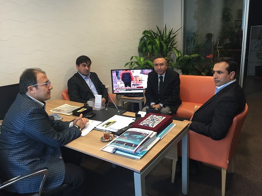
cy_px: 98
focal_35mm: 29
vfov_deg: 48.2
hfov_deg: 61.7
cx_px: 131
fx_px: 219
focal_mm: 4.15
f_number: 2.2
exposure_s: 1/30
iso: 125
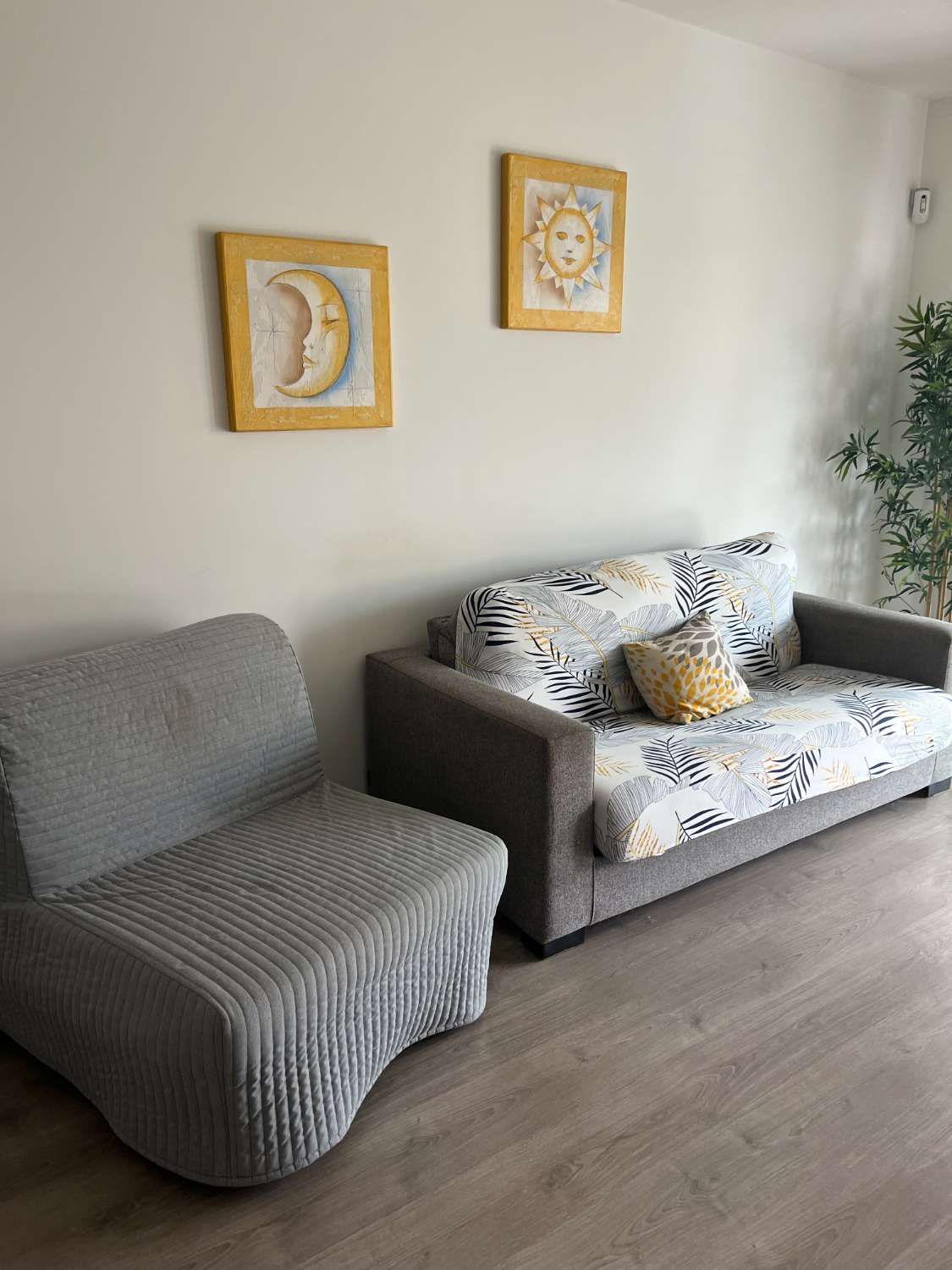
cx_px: 476
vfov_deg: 67.3
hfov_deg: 53.1
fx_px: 953
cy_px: 635
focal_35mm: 26
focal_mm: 5.1
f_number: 1.6
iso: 125
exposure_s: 1/110
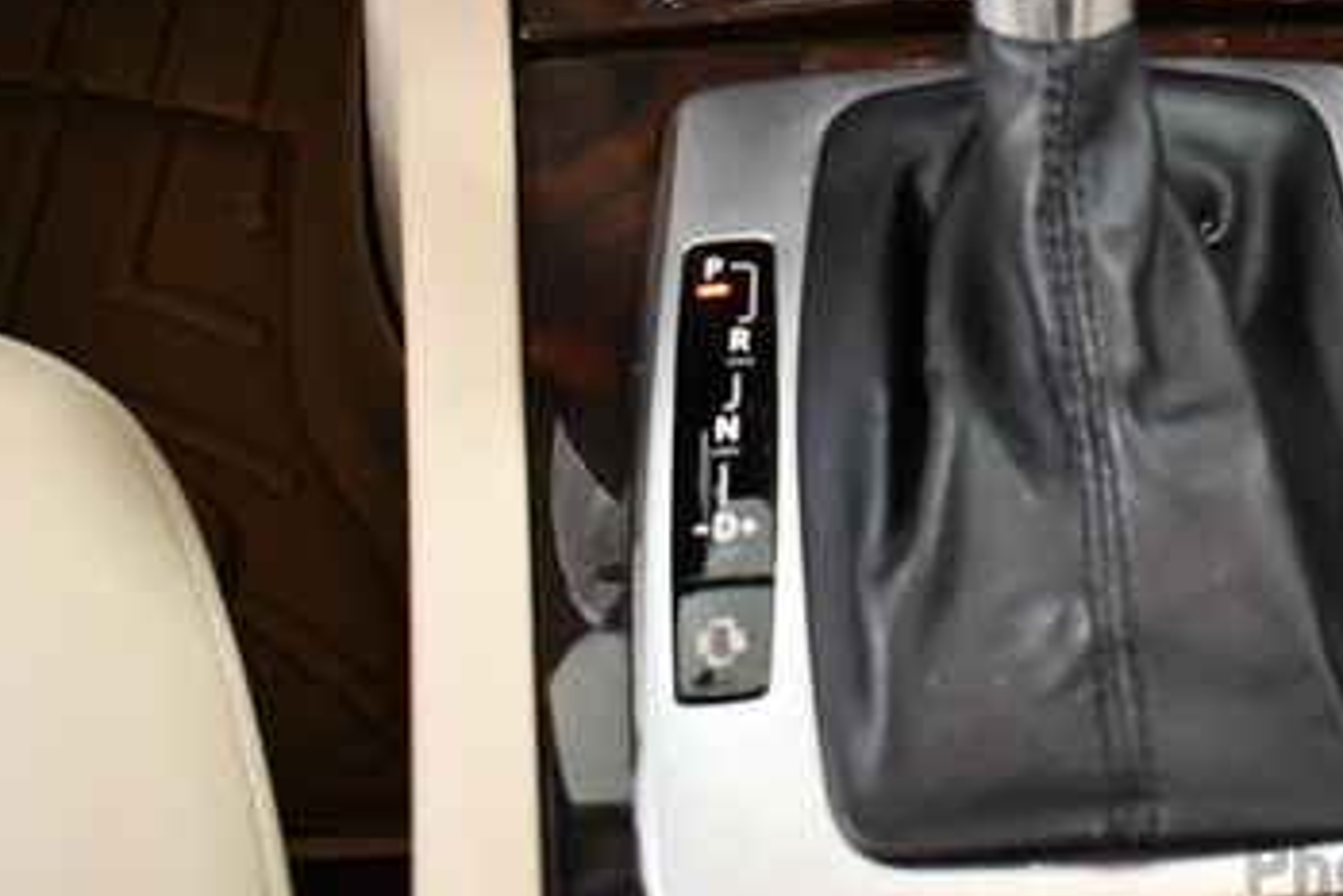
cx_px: 1201
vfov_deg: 20.3
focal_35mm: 66
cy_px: 123
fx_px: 2463
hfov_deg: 29.3
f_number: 3.5
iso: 3600
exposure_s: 1/60
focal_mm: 18
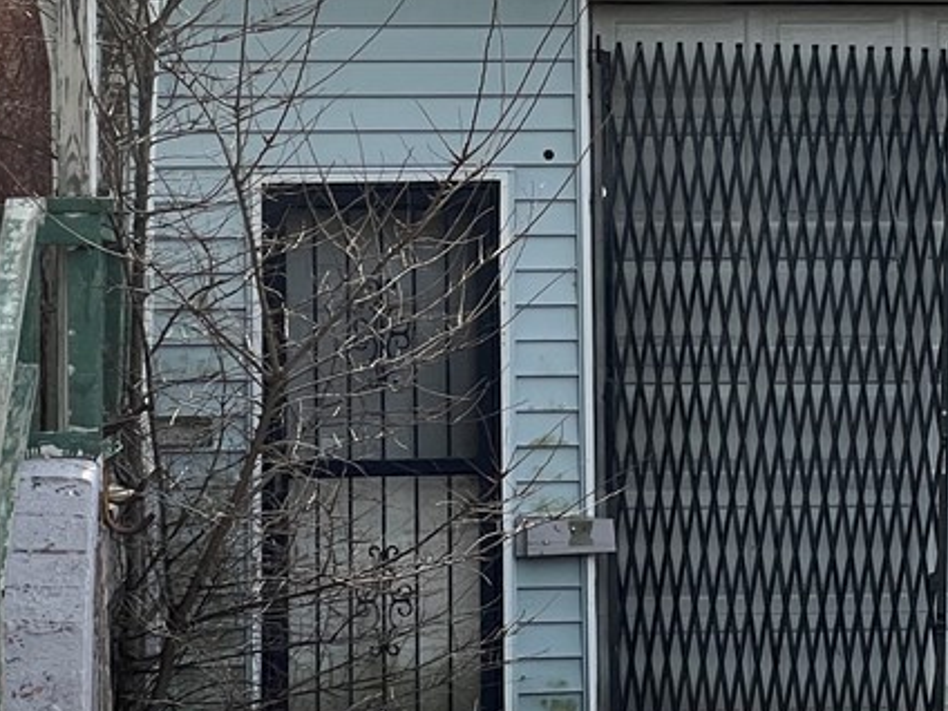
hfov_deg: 10.5
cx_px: 1080
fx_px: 5094
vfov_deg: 8.0
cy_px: 241
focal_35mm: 186
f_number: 2.8
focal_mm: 9
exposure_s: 1/690
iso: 32
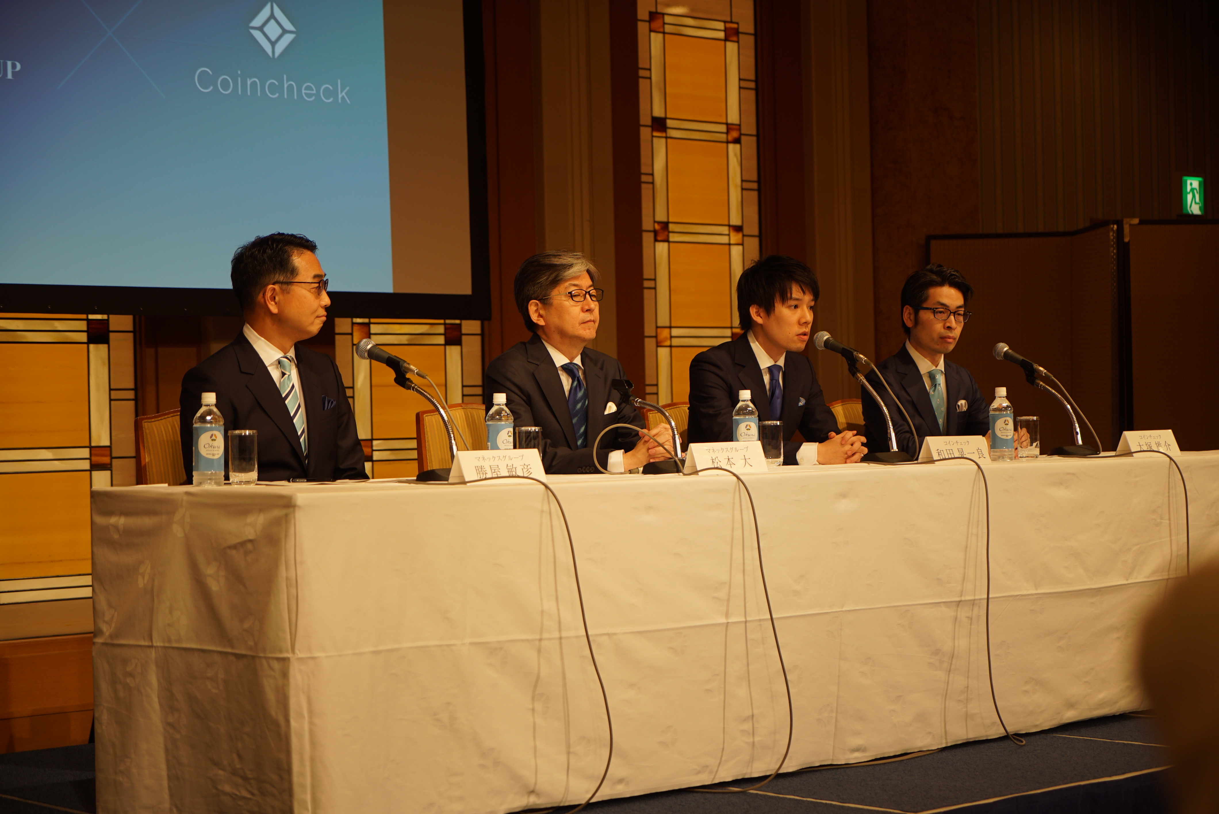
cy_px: 407
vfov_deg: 19.5
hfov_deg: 28.8
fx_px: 2371
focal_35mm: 70
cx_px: 610
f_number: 4
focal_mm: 70
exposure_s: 1/80
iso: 250
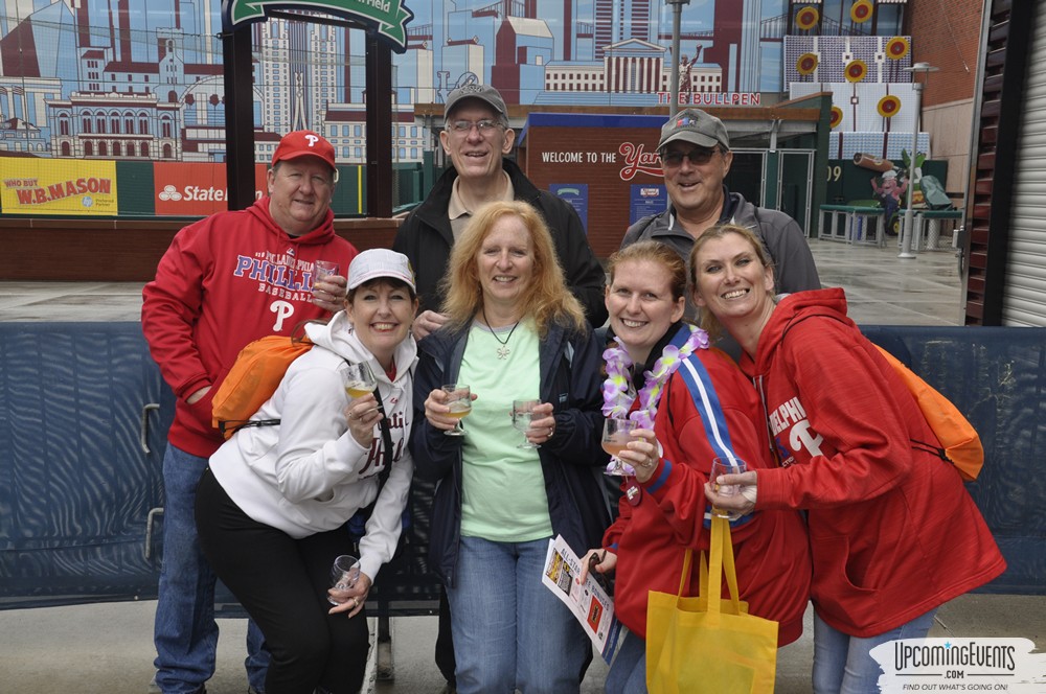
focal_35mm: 39
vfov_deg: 34.1
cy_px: 347
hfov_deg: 49.6
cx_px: 523
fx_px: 1132
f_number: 11
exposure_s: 1/200
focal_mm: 26
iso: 400
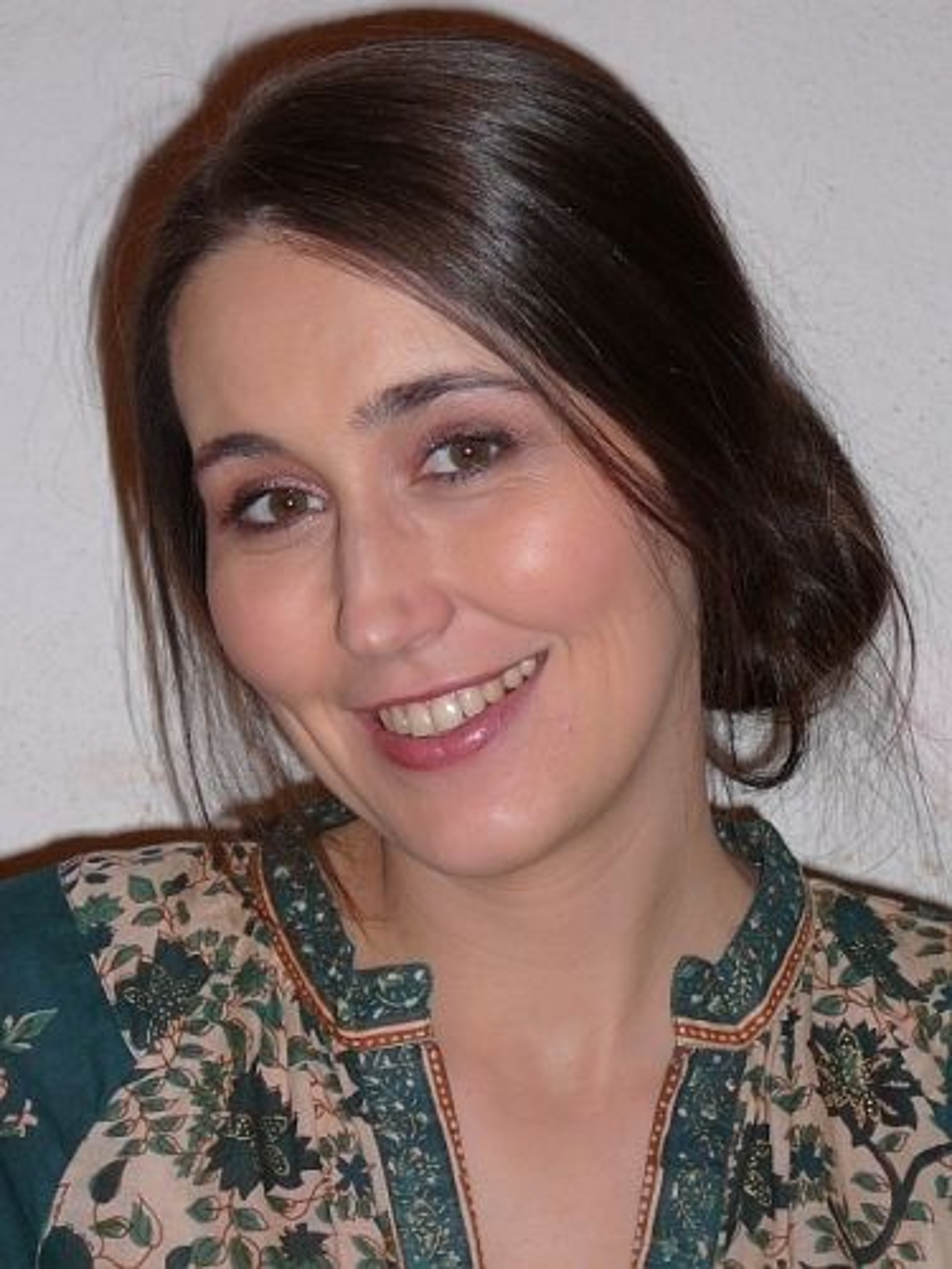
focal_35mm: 95
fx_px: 3484
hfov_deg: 15.6
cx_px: 476
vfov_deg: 20.7
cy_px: 634
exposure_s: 1/30
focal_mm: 14.1
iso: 80
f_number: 3.9
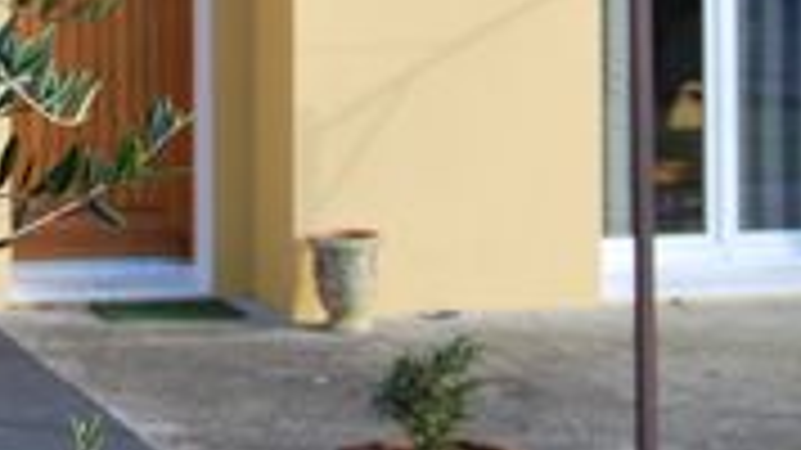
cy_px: -225
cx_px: -108
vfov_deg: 9.7
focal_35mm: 122
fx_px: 2585
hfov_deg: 17.0
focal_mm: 23
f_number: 6.3
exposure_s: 1/160
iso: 100
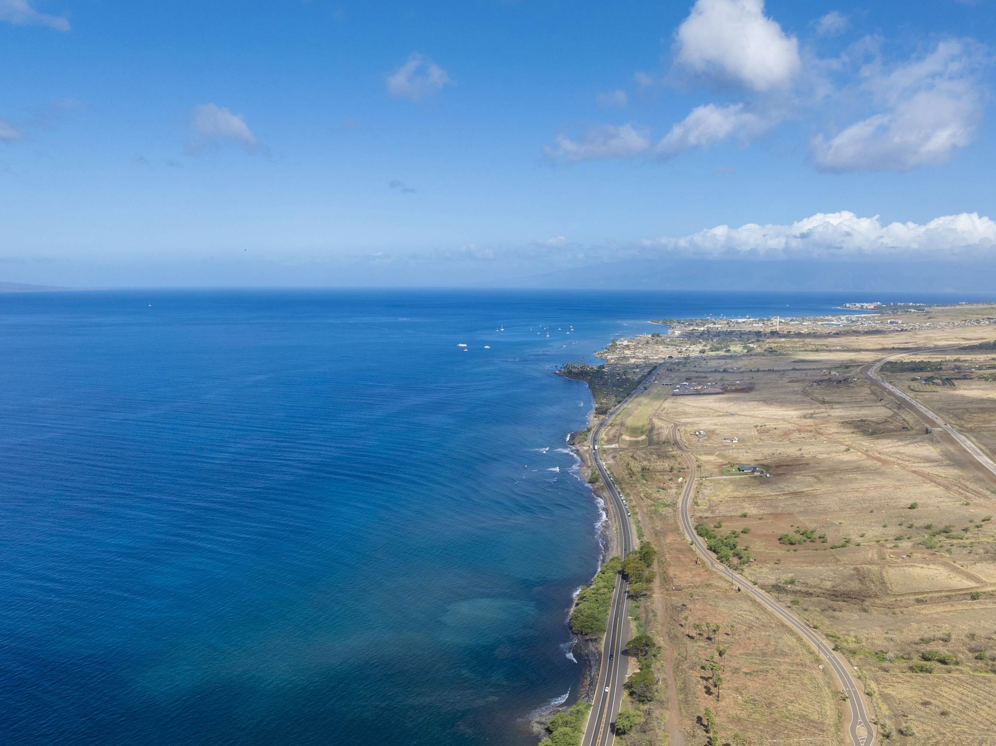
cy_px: 447
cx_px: 566
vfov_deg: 43.9
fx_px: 920
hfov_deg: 56.6
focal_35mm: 32
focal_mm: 12.29
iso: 100
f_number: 2.8
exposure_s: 1/400
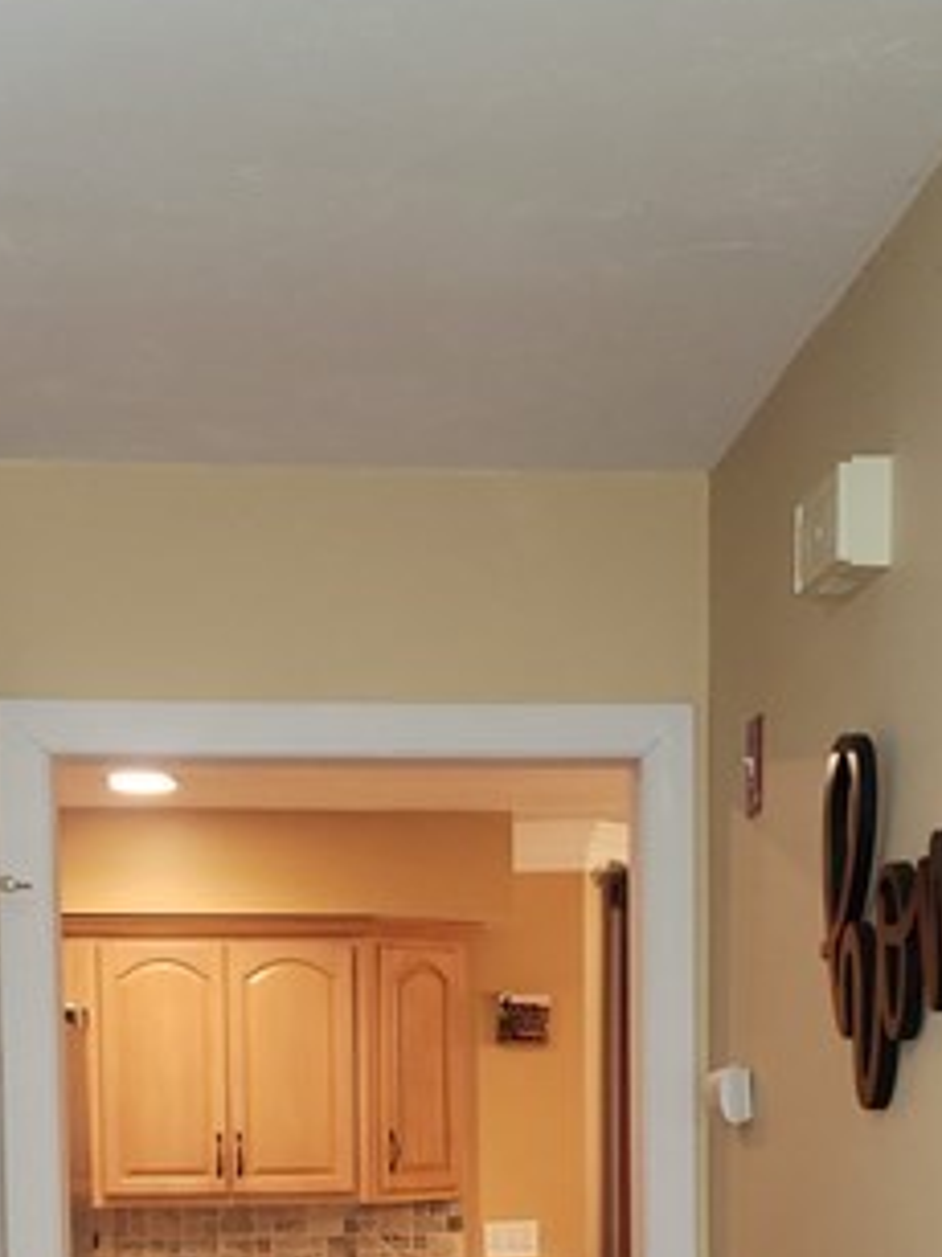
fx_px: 2360
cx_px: 524
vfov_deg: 28.1
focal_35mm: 65
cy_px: 1249
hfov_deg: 22.6
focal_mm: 4.3
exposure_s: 1/20
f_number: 1.5
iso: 125
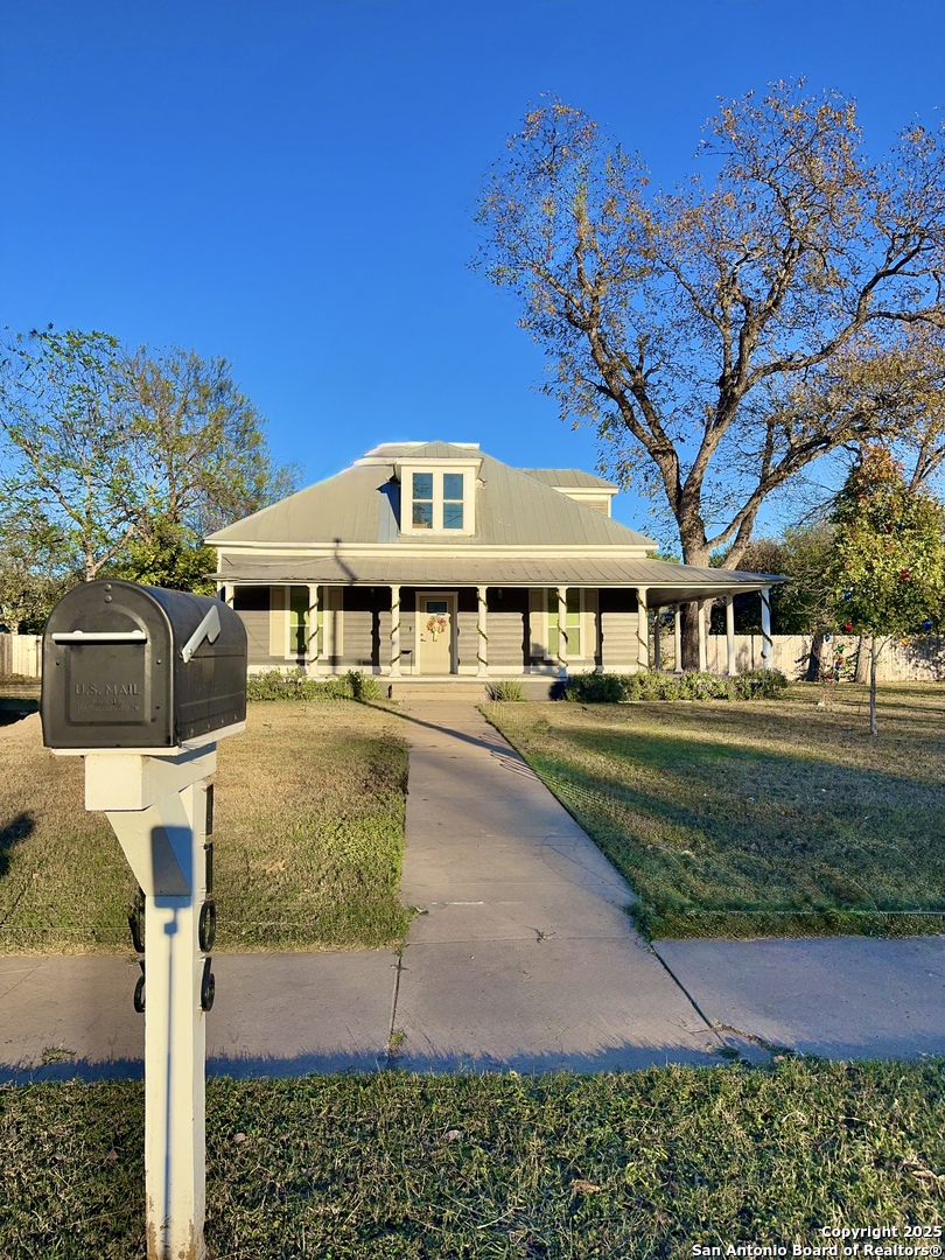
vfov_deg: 71.6
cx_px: 472
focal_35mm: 24
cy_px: 630
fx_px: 874
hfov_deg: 56.8
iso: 80
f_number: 1.78
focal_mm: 6.76
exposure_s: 1/4608
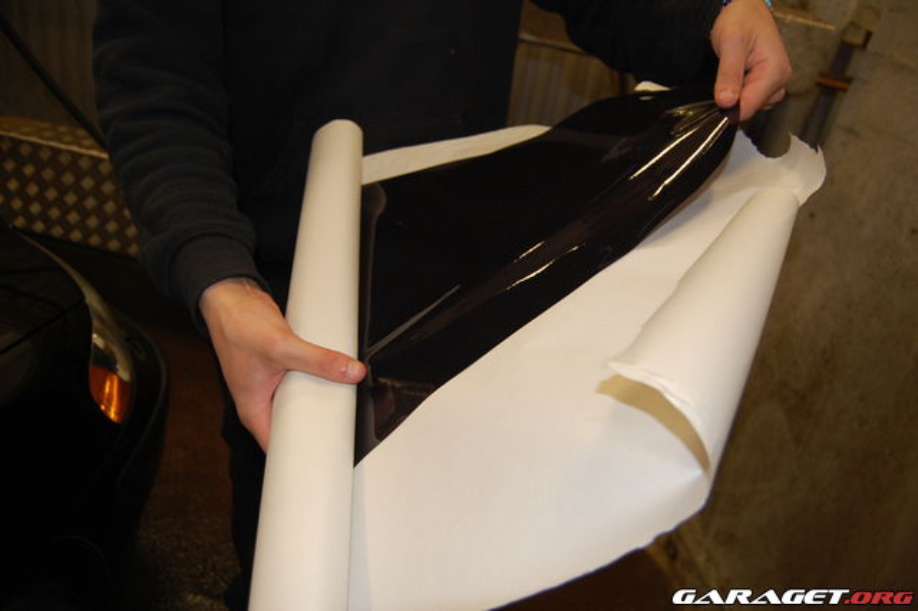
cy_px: 306
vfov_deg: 47.9
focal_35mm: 27
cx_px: 459
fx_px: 688
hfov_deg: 67.4
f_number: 3.5
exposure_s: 1/60
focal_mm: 18
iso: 400
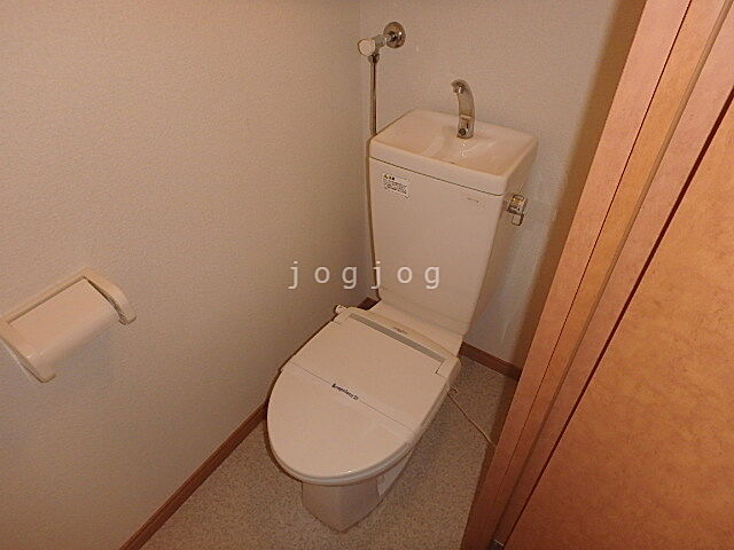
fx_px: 445
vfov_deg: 63.4
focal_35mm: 21
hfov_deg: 79.0
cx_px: 367
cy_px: 275
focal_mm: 3.7
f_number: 3.5
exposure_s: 1/30
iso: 400
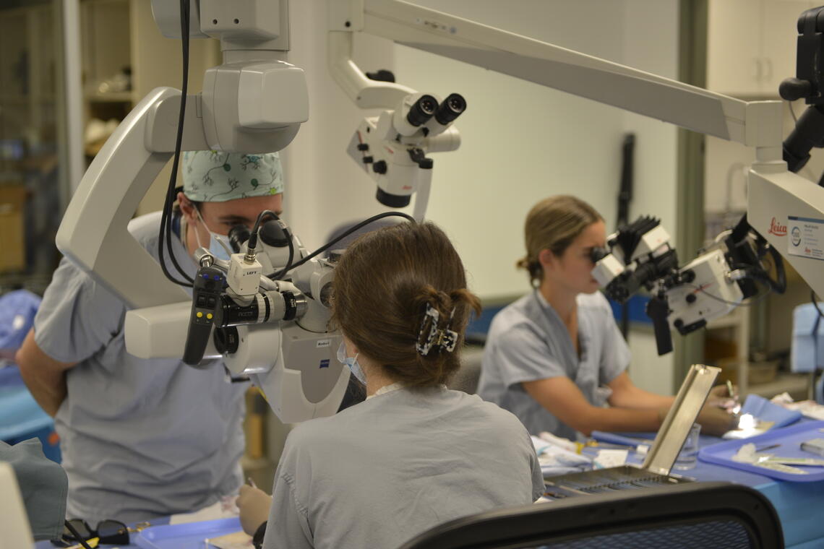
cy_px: 274
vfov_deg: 21.9
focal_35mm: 62
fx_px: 1419
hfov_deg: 32.4
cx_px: 412
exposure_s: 1/125
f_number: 2.8
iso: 500
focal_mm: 62
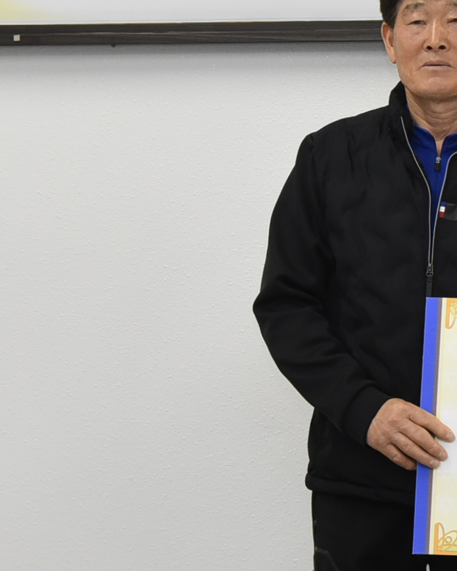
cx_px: 694
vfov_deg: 12.1
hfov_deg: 9.4
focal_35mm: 159
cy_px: 161
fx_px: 2689
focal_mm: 40
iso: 800
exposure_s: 1/125
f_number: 5
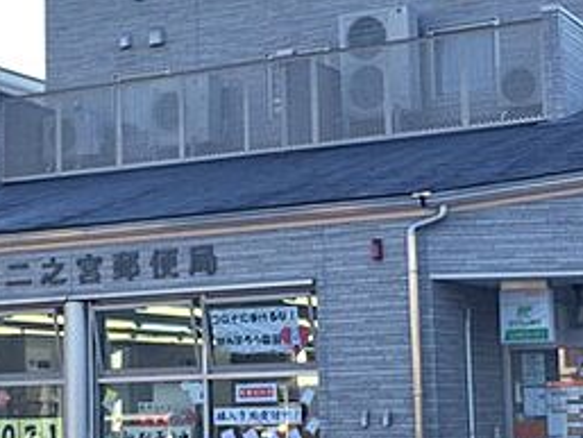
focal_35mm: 70
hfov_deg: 27.8
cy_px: 255
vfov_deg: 21.0
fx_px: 1179
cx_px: 290
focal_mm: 4.15
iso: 32
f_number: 2.2
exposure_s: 1/638
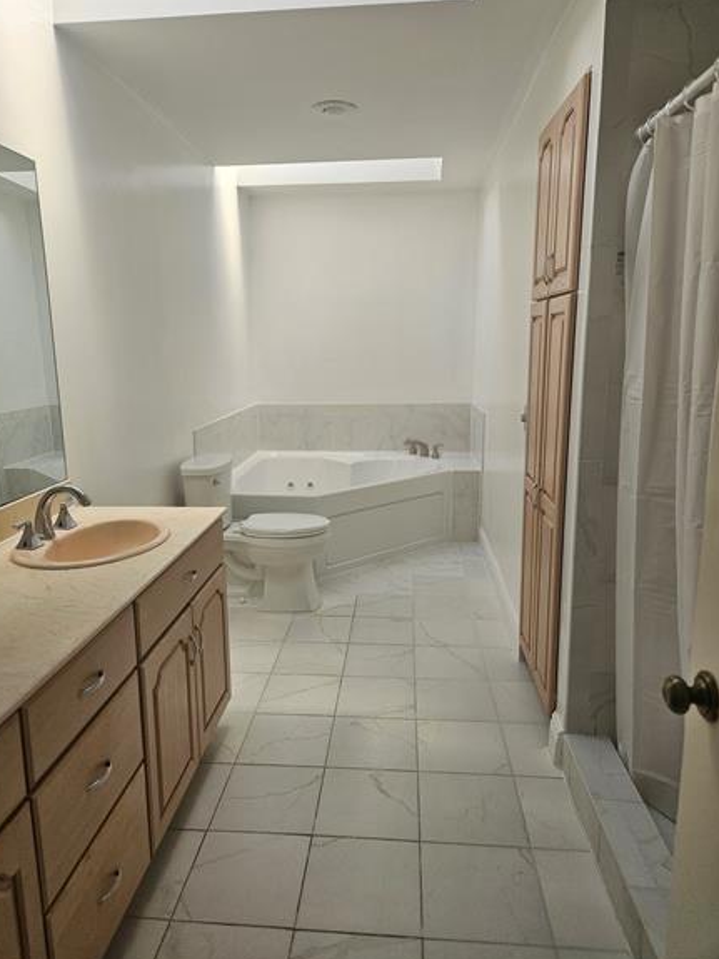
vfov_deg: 71.6
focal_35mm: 24
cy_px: 469
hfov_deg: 56.8
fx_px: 665
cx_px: 352
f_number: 1.8
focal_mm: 5.4
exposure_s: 1/120
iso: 64
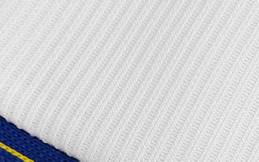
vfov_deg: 7.8
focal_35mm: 169
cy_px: 126
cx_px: 375
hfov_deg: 11.9
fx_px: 1193
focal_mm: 5.58
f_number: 1.8
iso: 160
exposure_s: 1/100
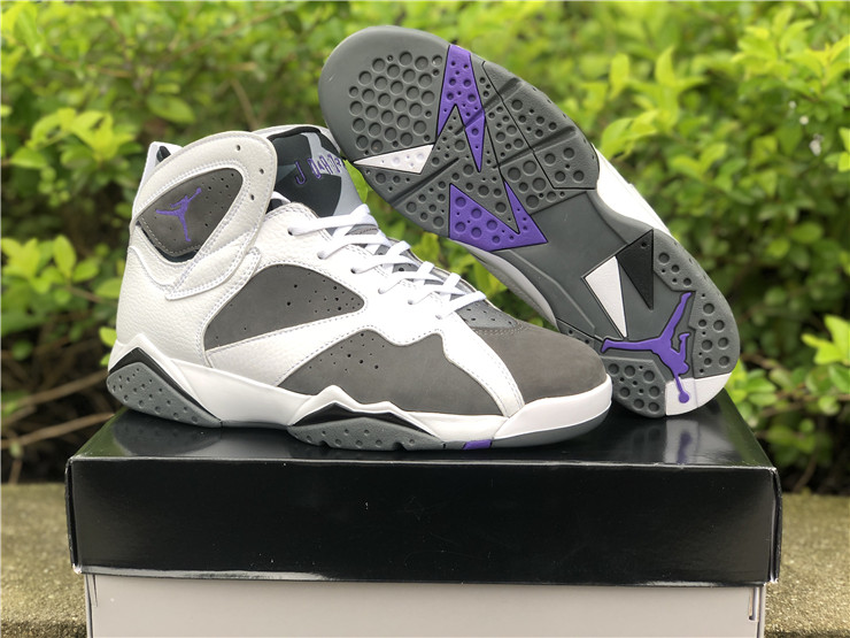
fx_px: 1277
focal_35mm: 52
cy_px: 319
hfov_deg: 36.8
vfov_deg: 28.0
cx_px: 425
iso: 16
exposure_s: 1/60
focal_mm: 6
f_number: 2.4
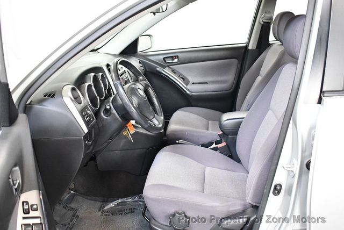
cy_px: 115
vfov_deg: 36.9
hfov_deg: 53.1
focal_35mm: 36
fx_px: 344
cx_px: 172
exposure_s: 1/125
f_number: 3.5
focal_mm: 18
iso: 3200
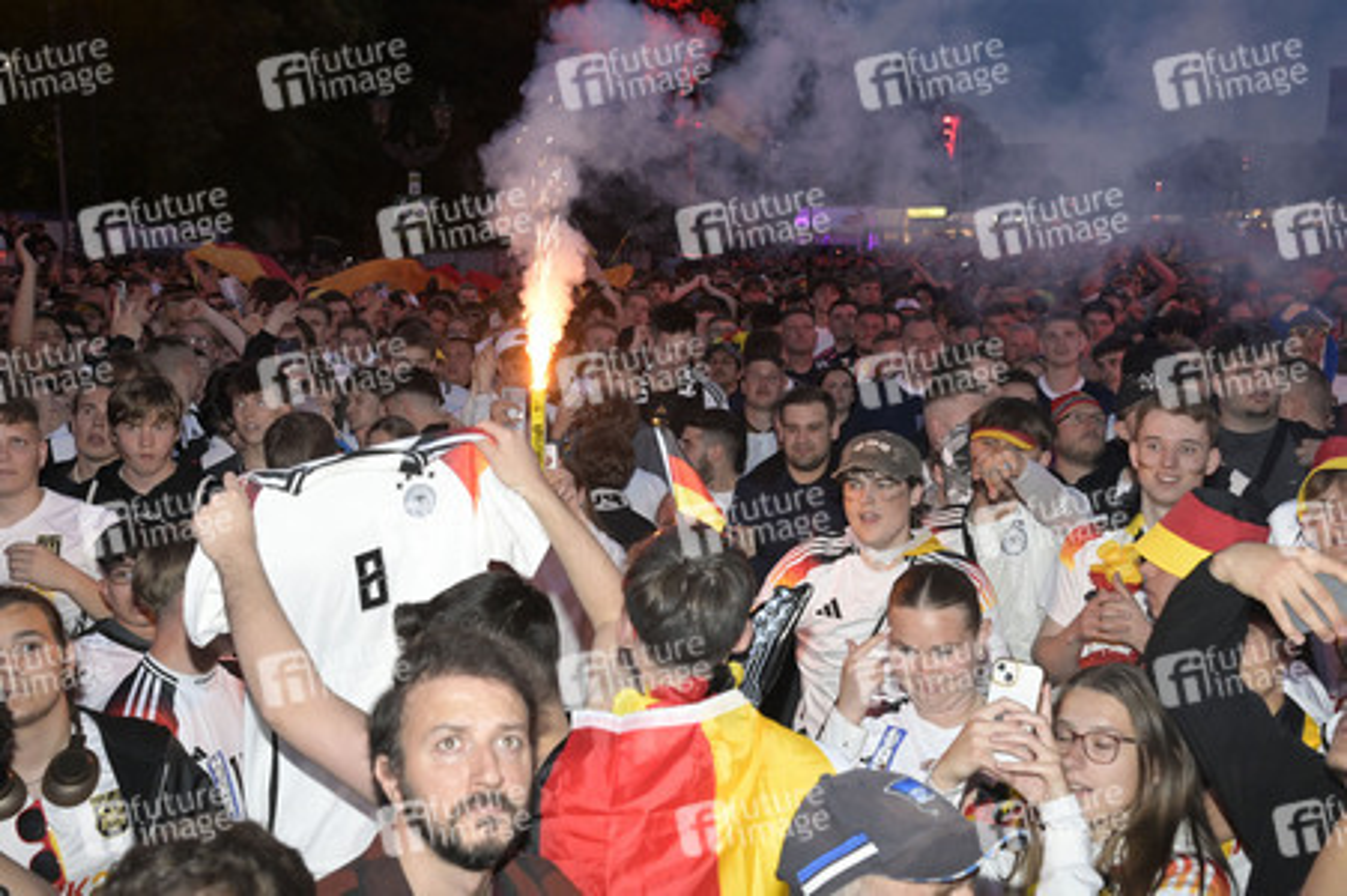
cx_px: 674
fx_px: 1944
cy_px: 448
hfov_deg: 38.2
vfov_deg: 26.0
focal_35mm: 52
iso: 8000
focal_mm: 52
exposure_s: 1/250
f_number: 8
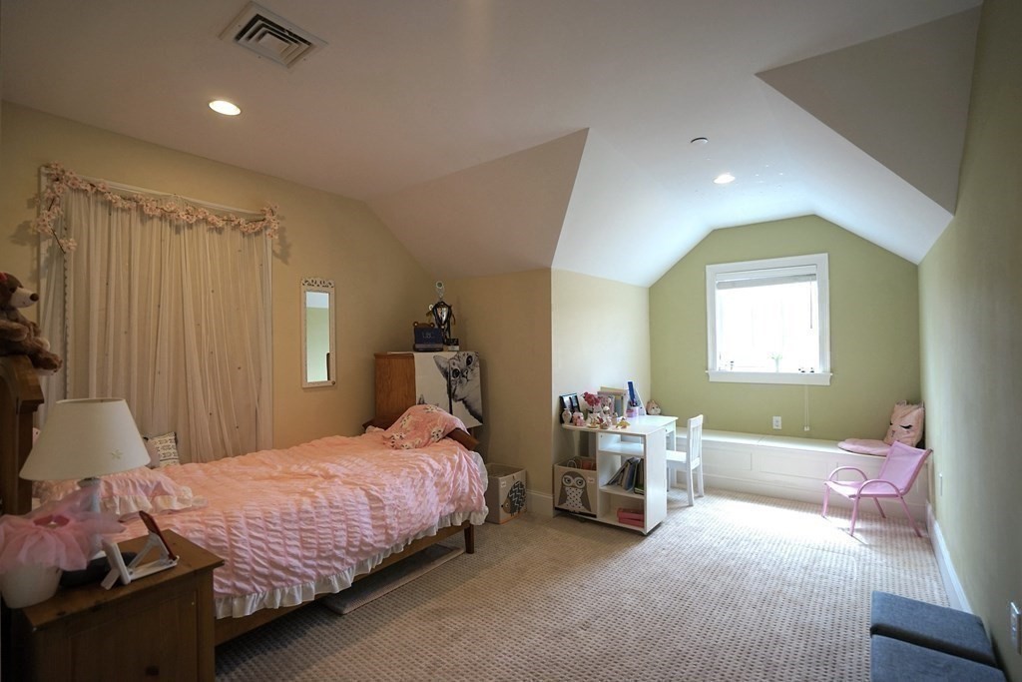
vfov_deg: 73.8
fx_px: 454
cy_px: 341
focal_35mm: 16
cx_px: 511
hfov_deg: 96.7
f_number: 4
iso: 500
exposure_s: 1/160
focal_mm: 16
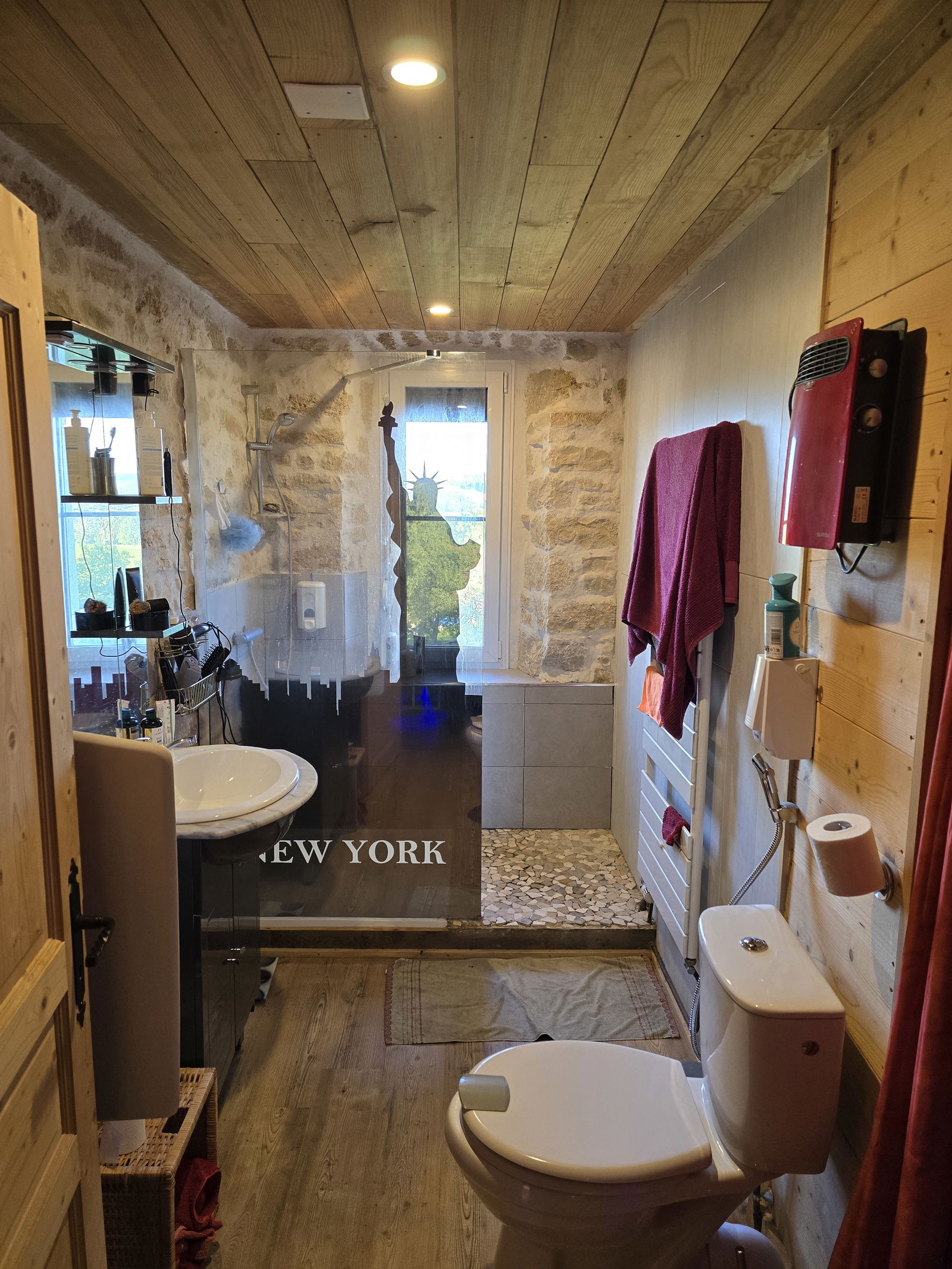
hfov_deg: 58.9
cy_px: 634
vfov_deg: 73.9
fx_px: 843
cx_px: 476
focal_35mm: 23
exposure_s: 1/100
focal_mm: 6.3
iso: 250
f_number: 1.7
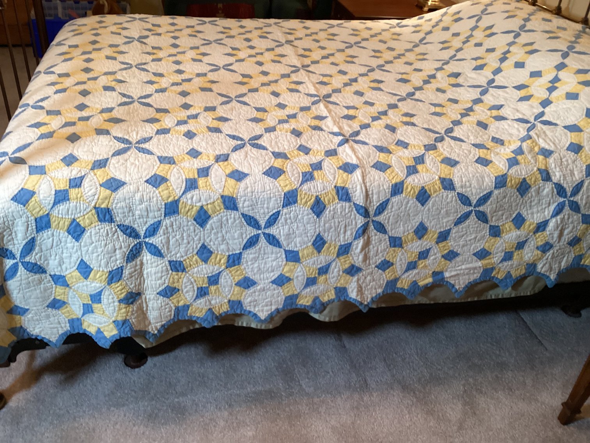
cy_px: 222
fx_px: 528
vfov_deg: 45.4
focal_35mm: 31
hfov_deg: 58.3
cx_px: 295
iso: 200
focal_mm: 3.3
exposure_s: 1/50
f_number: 2.4
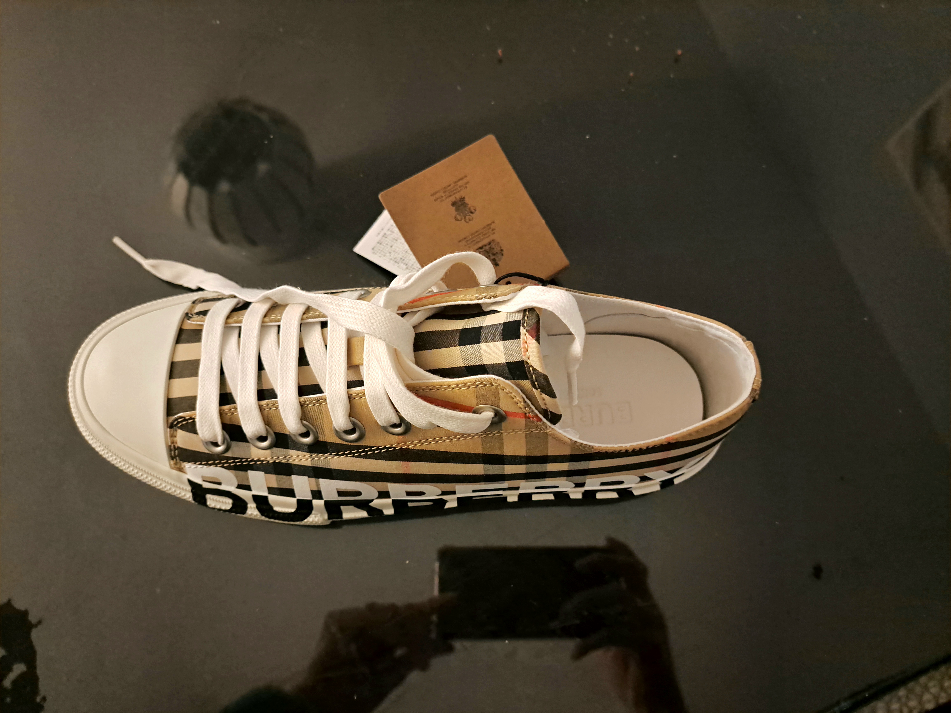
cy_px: 356
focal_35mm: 24
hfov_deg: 71.6
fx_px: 659
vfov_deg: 56.8
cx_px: 476
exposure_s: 1/10
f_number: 1.8
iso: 1000
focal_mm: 5.23
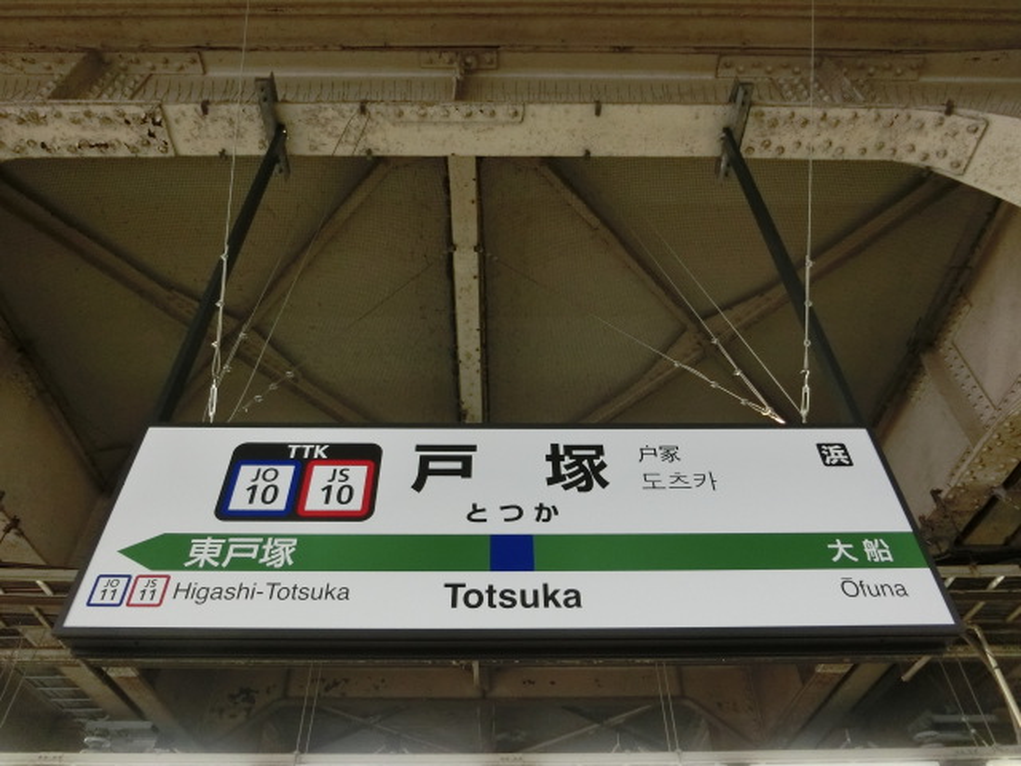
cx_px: 510
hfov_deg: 69.4
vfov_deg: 54.9
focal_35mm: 25
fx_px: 737
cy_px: 383
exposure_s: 1/40
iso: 400
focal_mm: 4.5
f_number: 3.5
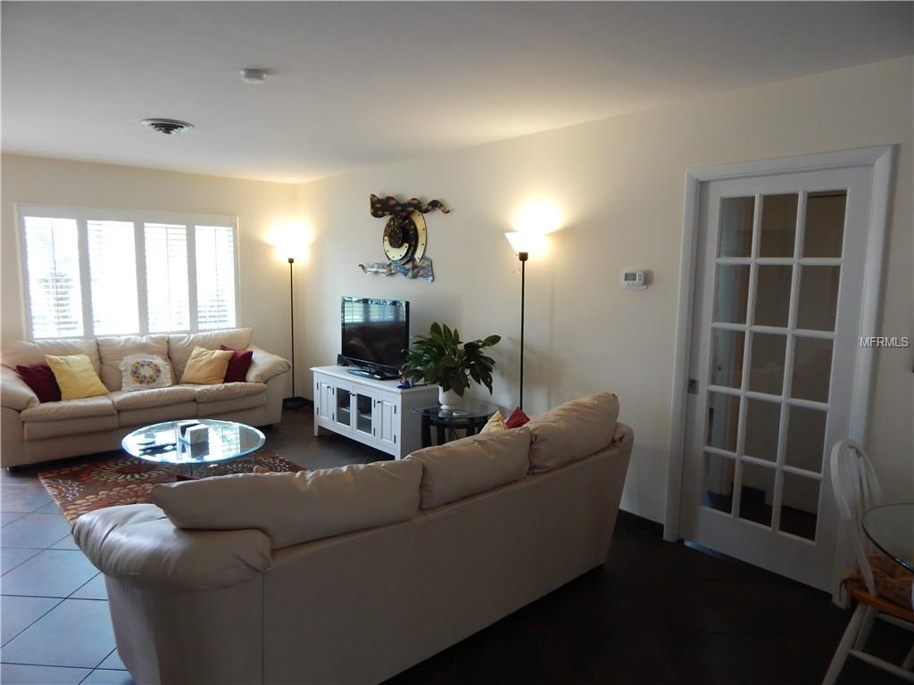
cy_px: 342
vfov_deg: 61.1
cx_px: 457
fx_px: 581
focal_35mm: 22
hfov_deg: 76.4
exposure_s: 1/30
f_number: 3
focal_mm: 4
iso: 180
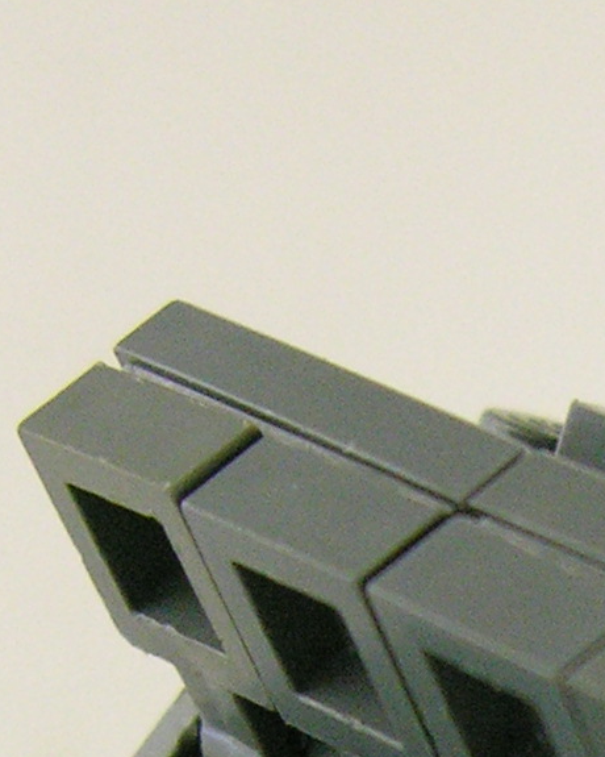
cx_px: 850
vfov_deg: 9.4
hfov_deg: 7.8
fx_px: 4342
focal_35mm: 194
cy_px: 1396
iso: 200
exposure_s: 2
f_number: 2.8
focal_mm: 8.9
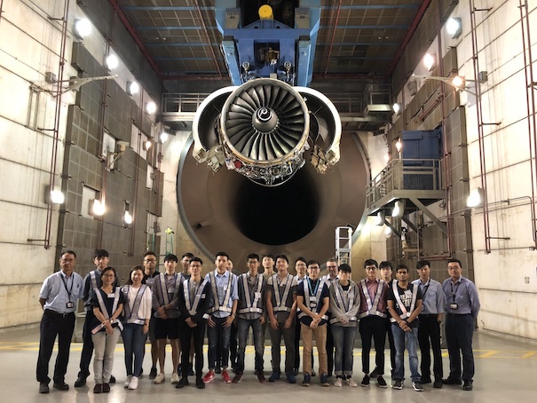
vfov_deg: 49.8
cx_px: 268
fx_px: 434
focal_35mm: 28
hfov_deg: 63.4
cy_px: 202
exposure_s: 1/13
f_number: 1.8
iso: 100
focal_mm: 4
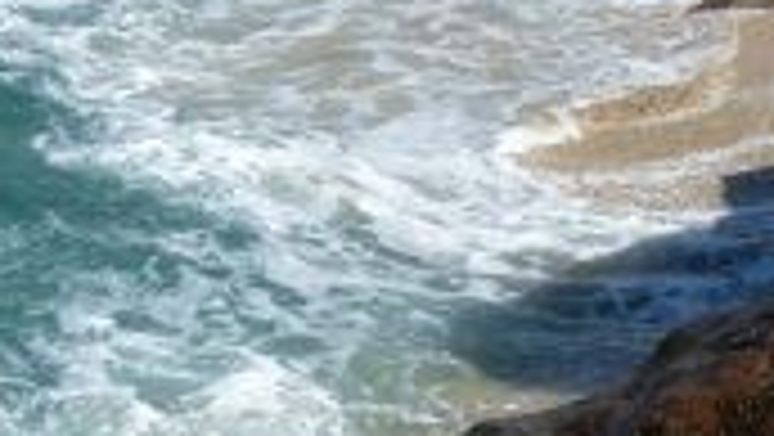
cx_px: 459
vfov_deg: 8.6
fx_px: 2855
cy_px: -160
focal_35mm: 139
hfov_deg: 15.4
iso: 100
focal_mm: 7.8
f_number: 4
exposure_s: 1/1600
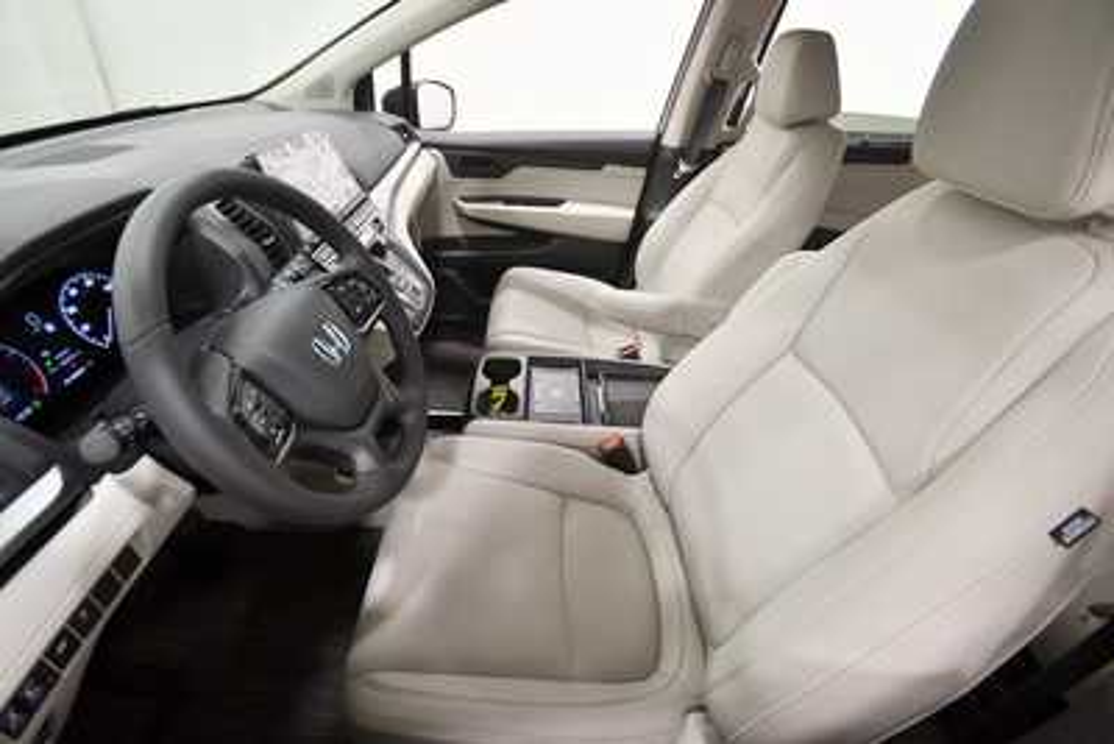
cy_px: 372
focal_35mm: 18
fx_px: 557
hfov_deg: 90.0
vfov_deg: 67.4
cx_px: 557
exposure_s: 1/125
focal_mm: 12
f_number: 4.5
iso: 1250
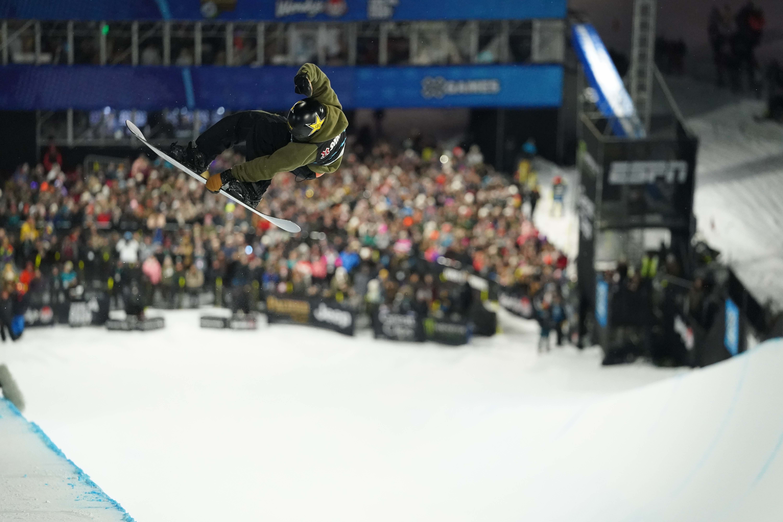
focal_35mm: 191
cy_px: 261
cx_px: 392
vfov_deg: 7.2
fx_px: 4154
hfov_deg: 10.8
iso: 8000
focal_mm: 191
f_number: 3.2
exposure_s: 1/3200
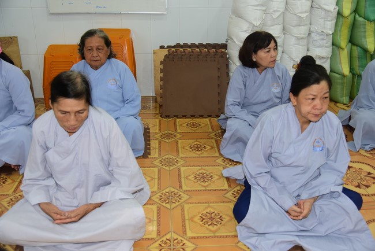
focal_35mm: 38
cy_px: 126
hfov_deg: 50.7
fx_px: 396
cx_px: 188
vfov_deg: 35.1
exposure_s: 1/100
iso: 500
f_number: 4
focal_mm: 38
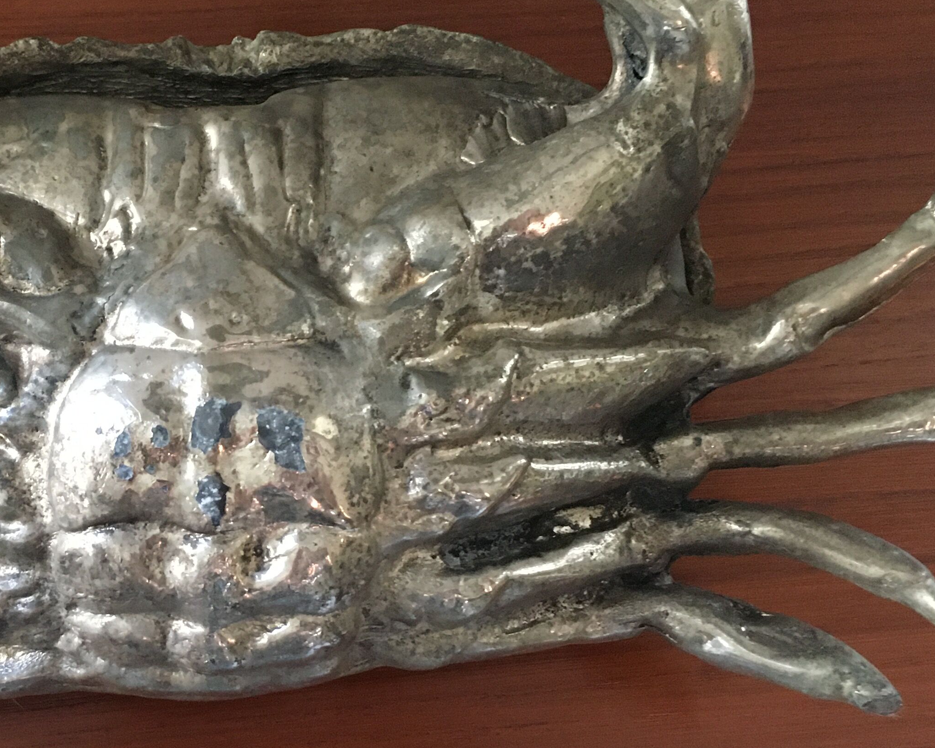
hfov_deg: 32.8
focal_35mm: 56
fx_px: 1550
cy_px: 390
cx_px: 211
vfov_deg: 27.1
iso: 250
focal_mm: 4.15
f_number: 2.2
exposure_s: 1/17
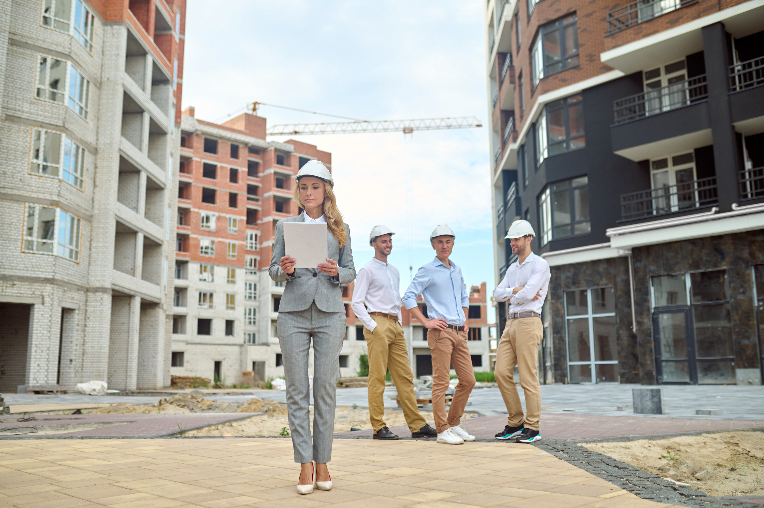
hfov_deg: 54.5
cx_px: 382
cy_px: 254
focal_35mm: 35
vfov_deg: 37.8
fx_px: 742
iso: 320
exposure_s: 1/2500
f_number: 2.5
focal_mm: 35
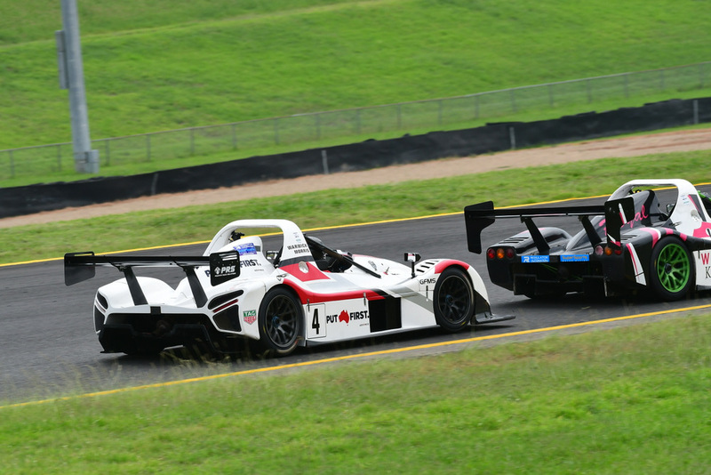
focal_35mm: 360
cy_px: 238
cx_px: 356
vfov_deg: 3.8
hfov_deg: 5.7
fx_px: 7112
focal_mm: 240
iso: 500
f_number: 10
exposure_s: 1/640
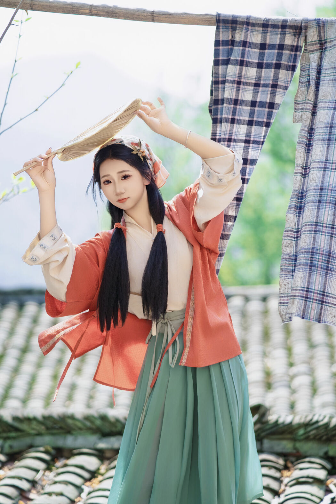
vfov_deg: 23.9
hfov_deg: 16.1
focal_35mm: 85
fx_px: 1190
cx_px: 168
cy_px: 252
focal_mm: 85
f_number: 2
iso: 100
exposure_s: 1/800
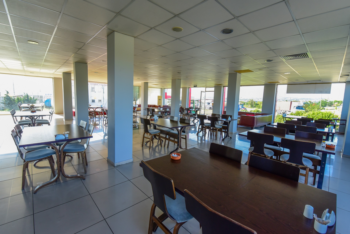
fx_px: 146
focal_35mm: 15
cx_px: 175
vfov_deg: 77.4
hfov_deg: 100.4
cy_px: 117
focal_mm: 15
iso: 640
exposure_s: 1/160
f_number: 8
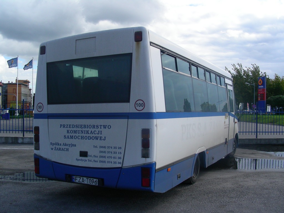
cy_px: 106
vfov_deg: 37.7
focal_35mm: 38
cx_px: 142
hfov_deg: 49.0
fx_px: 312
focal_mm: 6.3
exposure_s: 1/550
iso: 50
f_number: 4
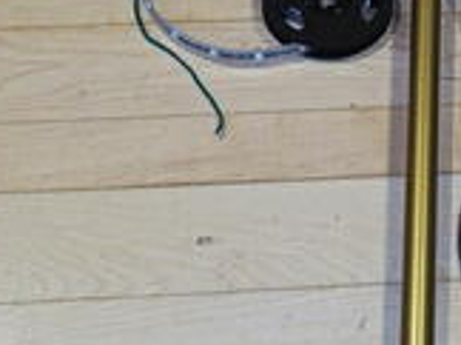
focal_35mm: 94
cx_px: 396
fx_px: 1250
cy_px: 3
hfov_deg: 20.6
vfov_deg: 15.4
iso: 400
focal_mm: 8.1
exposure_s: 1/40
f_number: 2.8
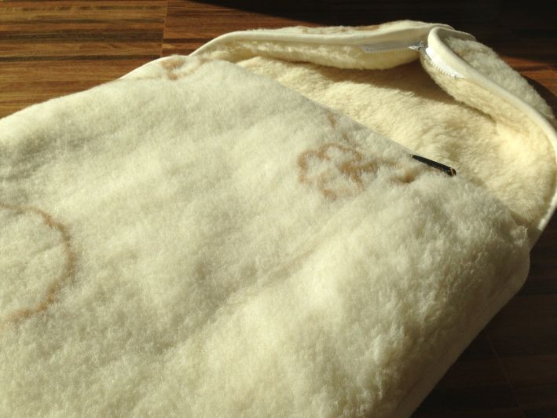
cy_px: 209
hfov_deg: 55.3
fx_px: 531
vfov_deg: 43.0
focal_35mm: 33
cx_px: 278
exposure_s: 1/2262
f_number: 2.4
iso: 50
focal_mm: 4.13
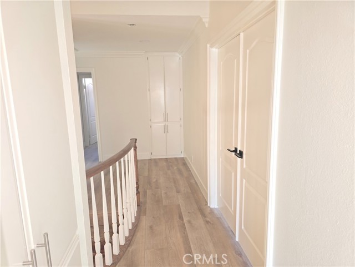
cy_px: 134
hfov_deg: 73.9
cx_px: 178
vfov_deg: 58.9
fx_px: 236
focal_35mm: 23
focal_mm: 6.3
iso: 100
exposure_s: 1/30
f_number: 1.7
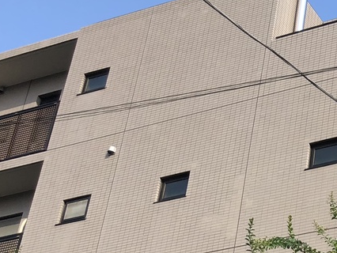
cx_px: 517
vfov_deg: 15.4
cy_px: 323
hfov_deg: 18.6
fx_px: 896
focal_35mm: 92
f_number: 1.8
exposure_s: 1/1200
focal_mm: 3.99
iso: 20
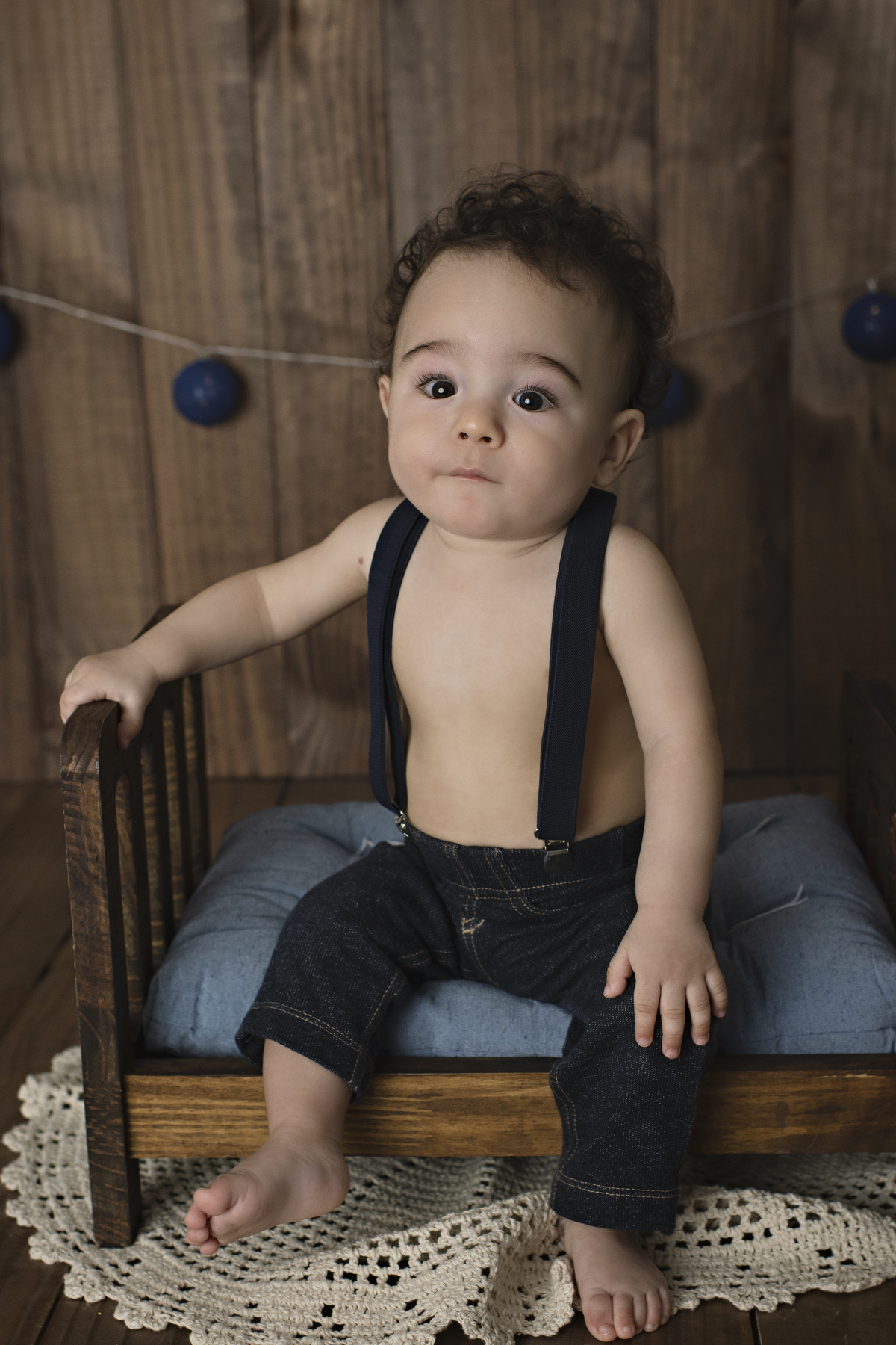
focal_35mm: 52
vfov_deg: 37.9
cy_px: 672
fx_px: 1960
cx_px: 448
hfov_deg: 25.8
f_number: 3.5
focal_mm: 35
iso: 500
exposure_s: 1/250
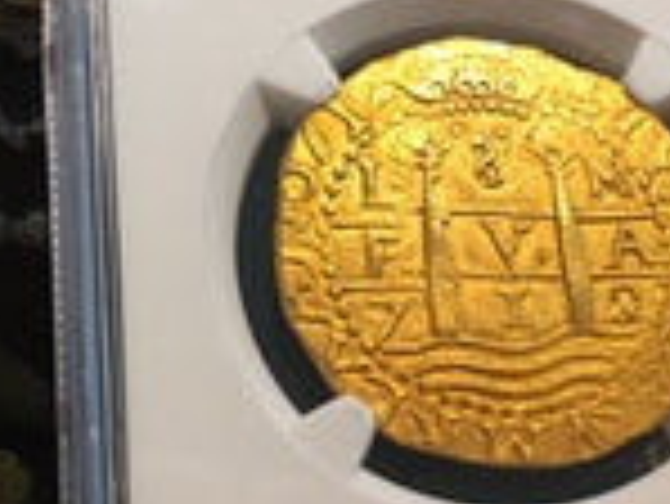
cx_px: 562
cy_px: 328
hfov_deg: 24.5
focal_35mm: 78
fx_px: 1511
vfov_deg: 18.9
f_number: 2.2
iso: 32
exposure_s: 1/30
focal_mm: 4.15
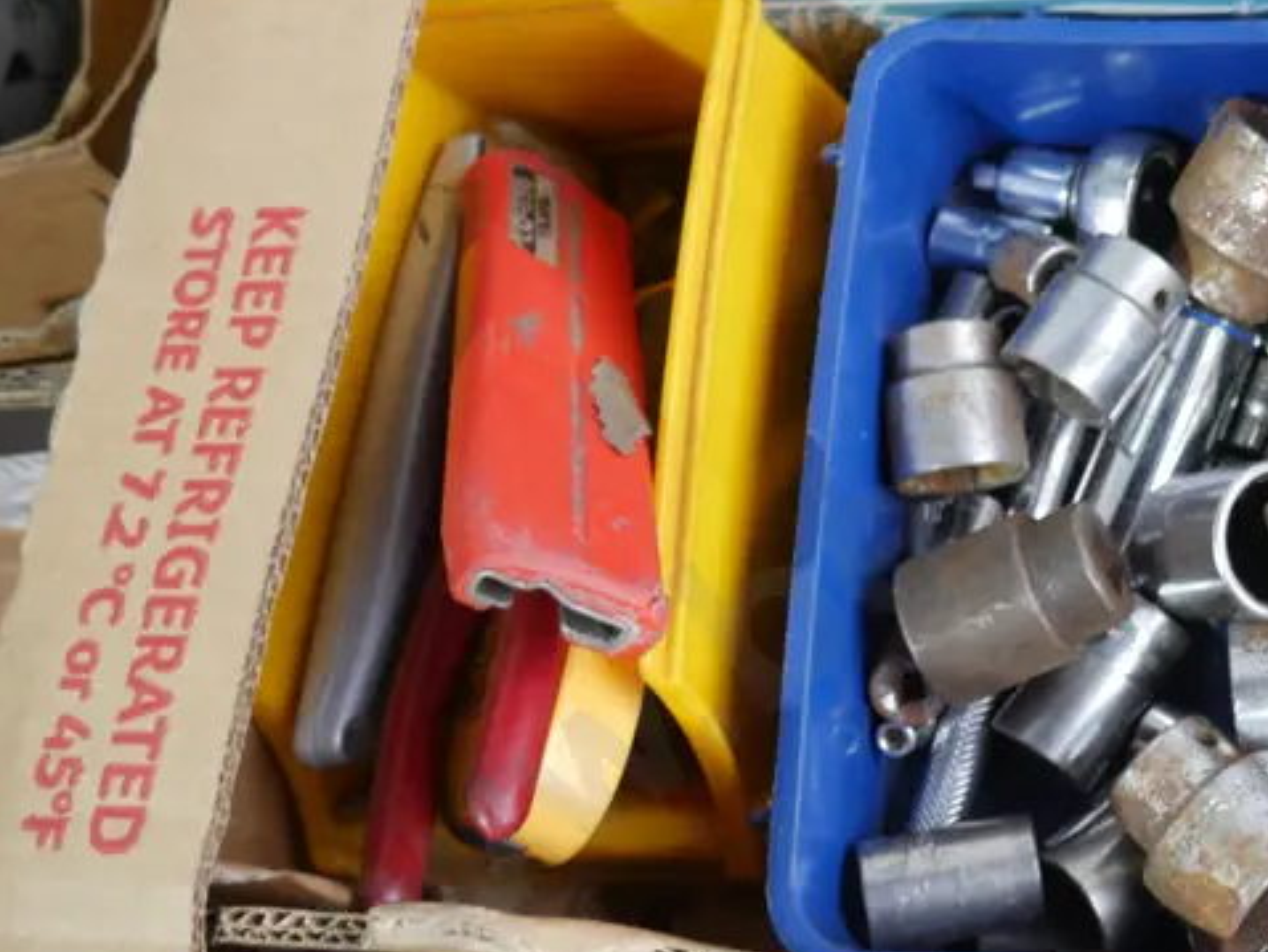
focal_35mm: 60
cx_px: 1313
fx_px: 2199
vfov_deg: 24.2
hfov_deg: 29.7
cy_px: 229
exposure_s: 1/60
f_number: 3.5
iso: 320
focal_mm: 14
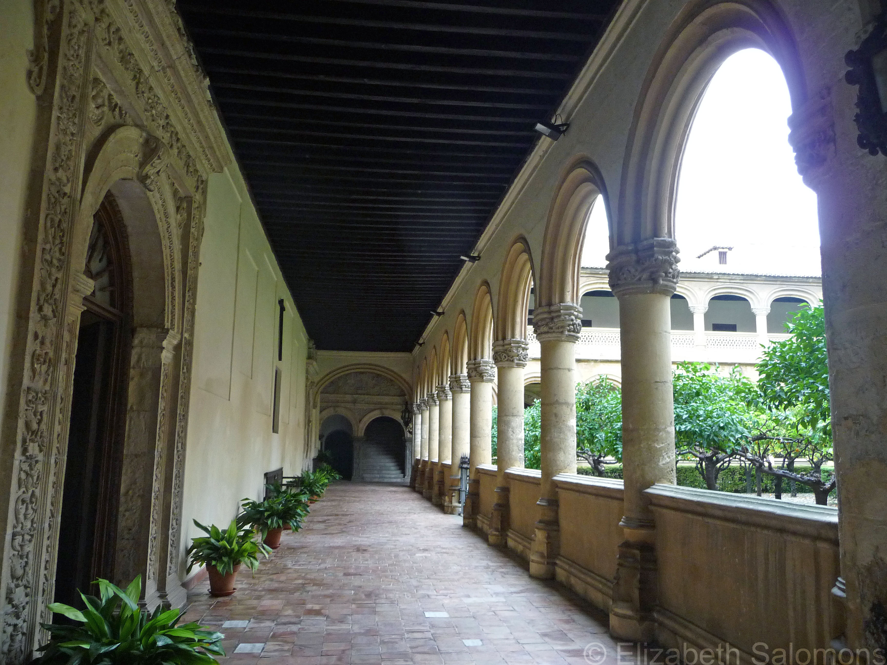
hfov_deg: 63.4
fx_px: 717
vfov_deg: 49.7
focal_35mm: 28
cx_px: 444
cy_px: 332
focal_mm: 4.7
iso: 200
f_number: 3.3
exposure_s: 1/30
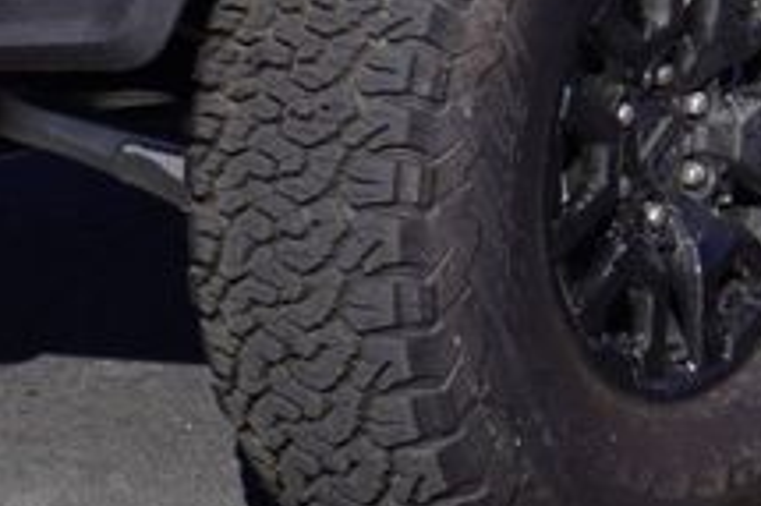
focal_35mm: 229
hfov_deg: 9.0
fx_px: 4837
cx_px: 446
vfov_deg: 5.9
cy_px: -354
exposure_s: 1/200
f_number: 11
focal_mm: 32
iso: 100
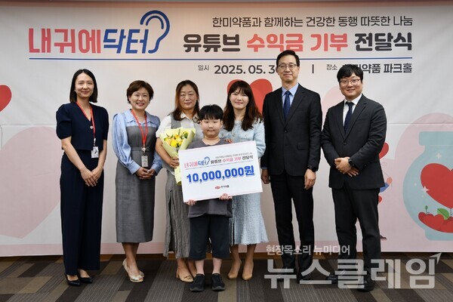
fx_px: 528
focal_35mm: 42
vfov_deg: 31.9
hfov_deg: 46.4
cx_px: 226
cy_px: 151
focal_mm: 42
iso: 180
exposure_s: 1/50
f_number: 4.2
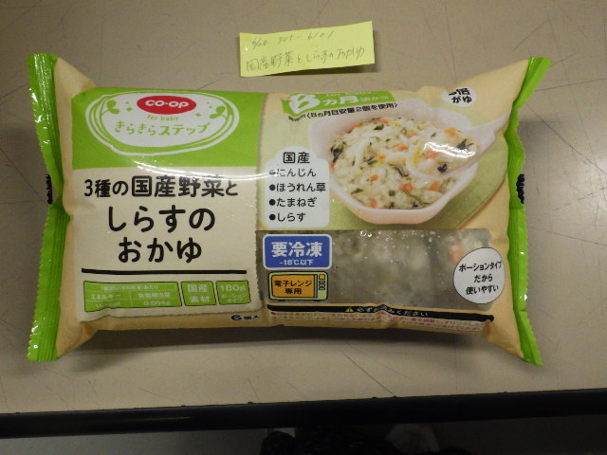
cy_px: 228
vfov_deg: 41.8
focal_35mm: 34
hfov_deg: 54.0
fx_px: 596
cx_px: 304
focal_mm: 6.1
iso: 250
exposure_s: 1/50
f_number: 3.8
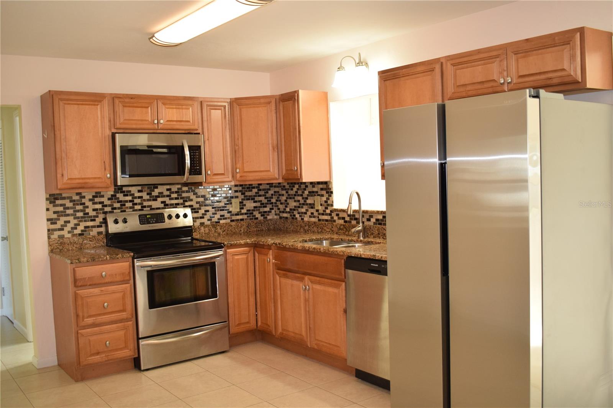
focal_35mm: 34
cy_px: 204
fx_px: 587
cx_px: 306
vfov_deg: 38.3
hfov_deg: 55.1
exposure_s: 1/100
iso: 800
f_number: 5
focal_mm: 23
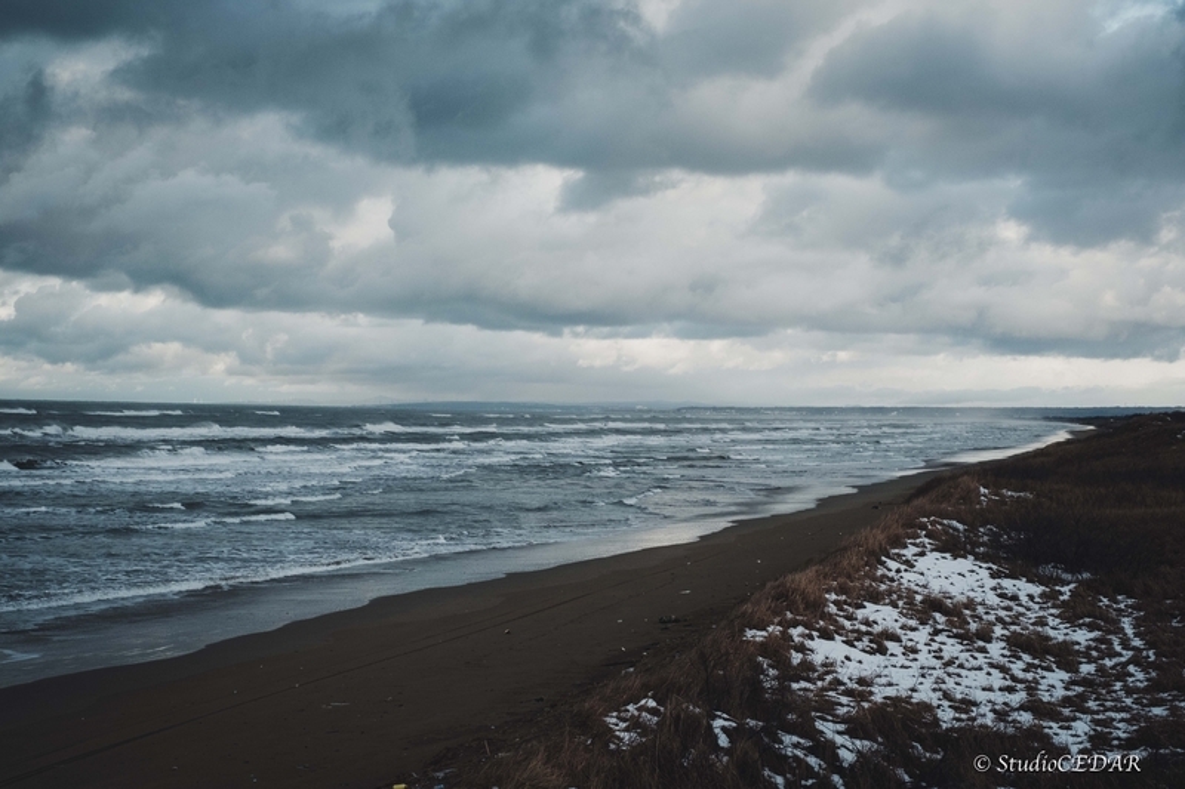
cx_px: 592
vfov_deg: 25.5
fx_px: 1744
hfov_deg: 37.5
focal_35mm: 53
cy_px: 394
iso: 1250
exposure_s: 1/1000
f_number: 8
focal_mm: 35
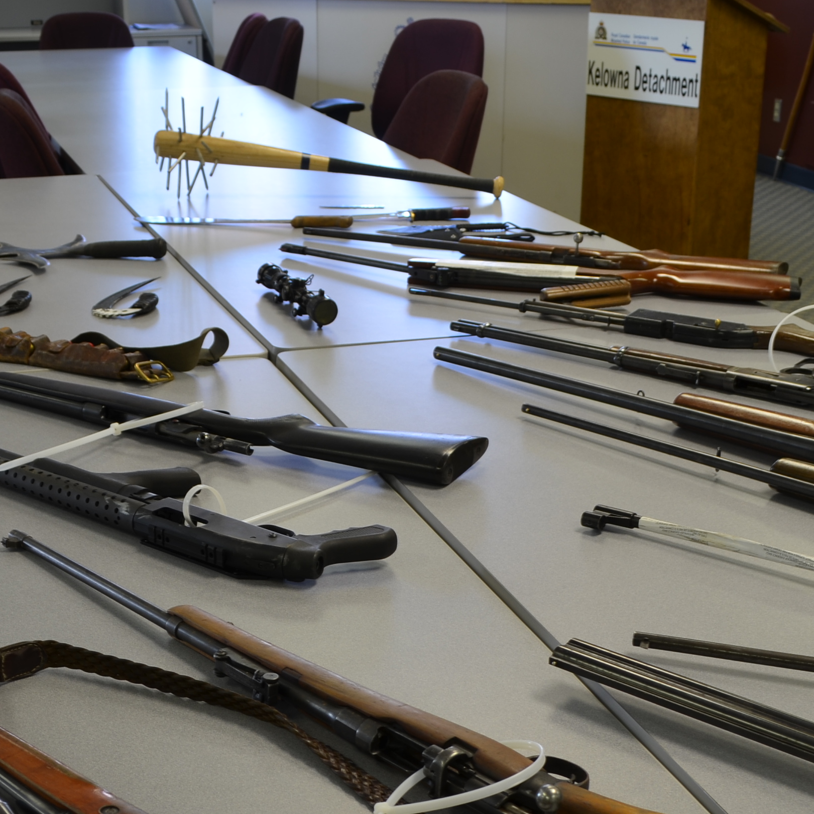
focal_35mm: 58
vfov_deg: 29.1
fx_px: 1543
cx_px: 362
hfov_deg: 29.5
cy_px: 612
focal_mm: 20
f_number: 5.6
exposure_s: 1/10
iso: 100
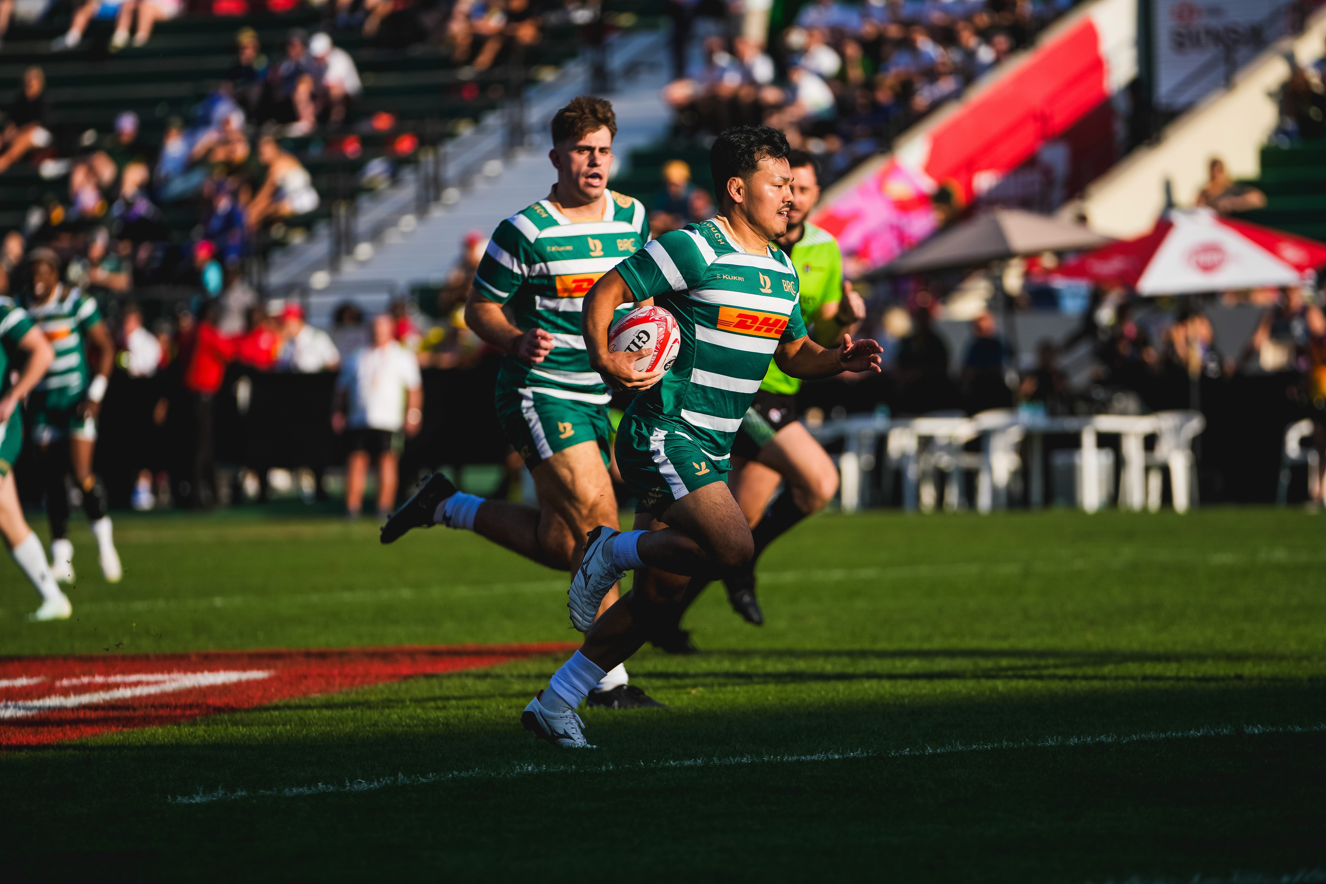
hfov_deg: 7.4
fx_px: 10276
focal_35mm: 279
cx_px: 663
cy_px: 442
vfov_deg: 4.9
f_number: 2.8
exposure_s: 1/2500
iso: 100
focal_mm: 186
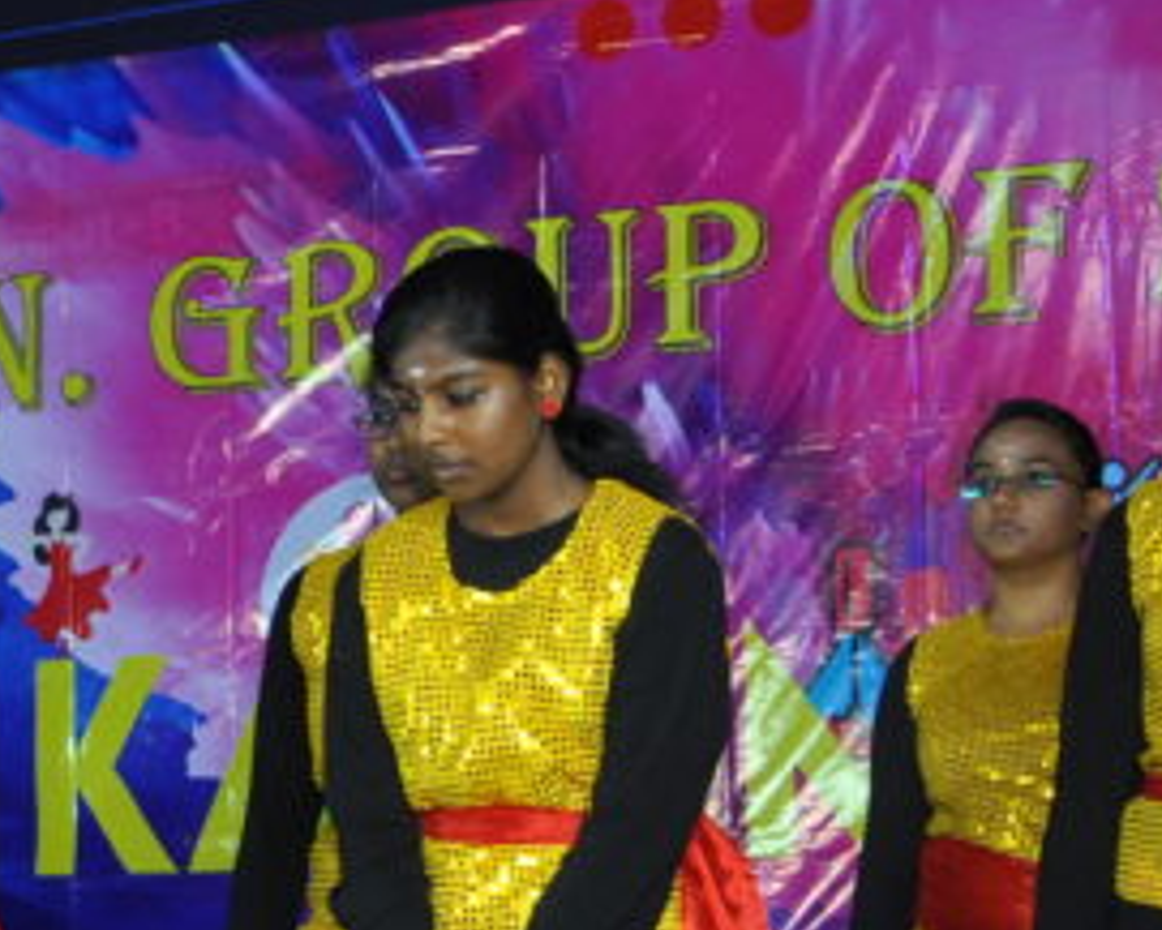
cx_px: -467
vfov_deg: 11.2
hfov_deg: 13.3
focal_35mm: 138
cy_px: 686
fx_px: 4748
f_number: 5.6
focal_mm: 26
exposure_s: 1/60
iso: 320
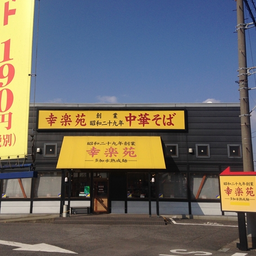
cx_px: 113
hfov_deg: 41.8
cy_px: 127
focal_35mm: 40
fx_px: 335
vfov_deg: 41.9
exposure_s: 1/3390
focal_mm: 4.12
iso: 50
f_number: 2.4
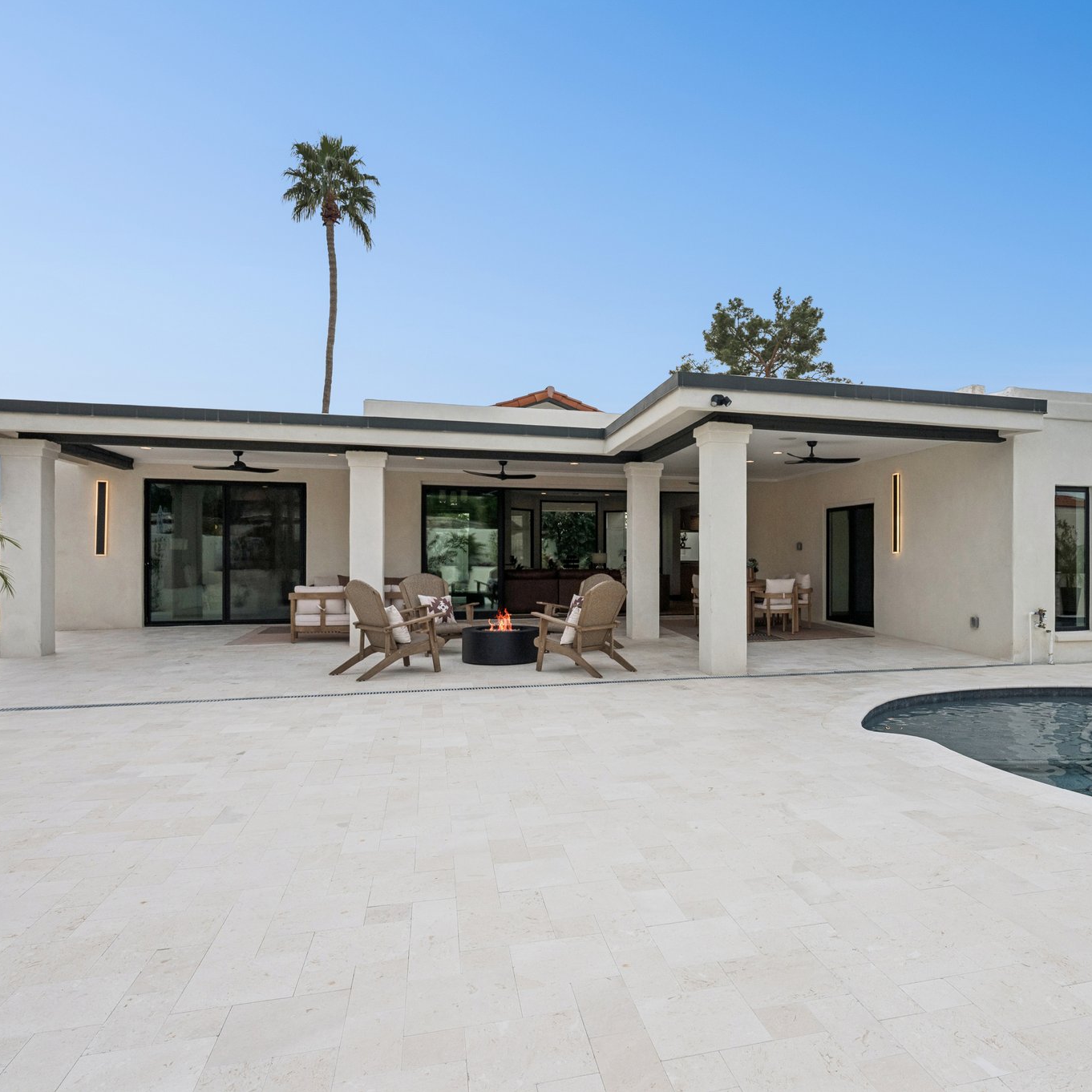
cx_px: 702
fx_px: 821
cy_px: 546
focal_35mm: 23
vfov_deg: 67.3
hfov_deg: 66.0
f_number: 8
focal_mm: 18
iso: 320
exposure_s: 1/1250
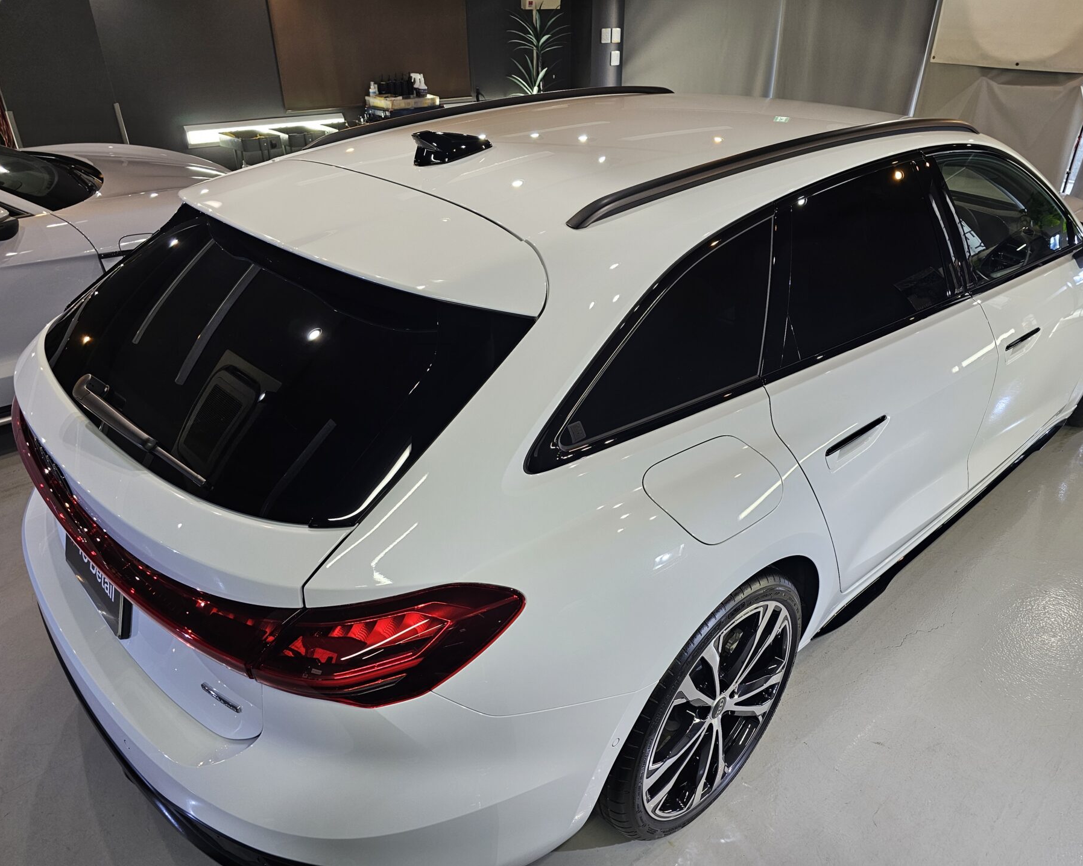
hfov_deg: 70.2
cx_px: 567
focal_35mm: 24
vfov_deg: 58.8
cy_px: 433
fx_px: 769
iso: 100
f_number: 1.7
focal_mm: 6.3
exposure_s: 1/100
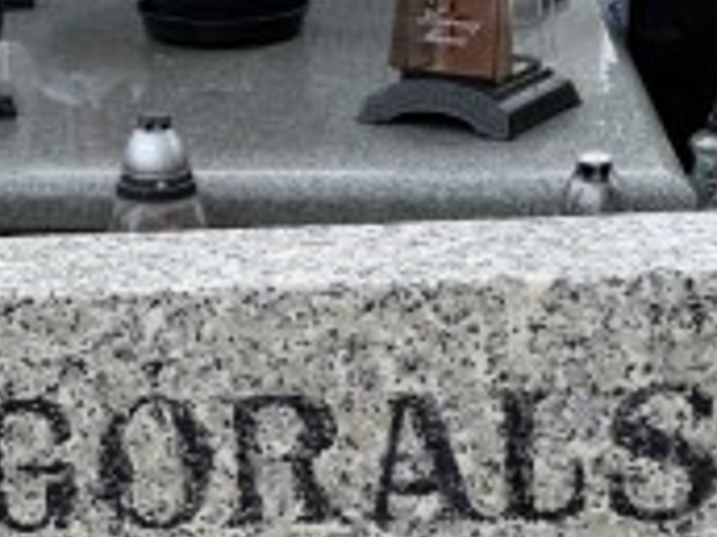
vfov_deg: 15.2
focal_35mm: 97
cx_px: 192
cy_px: 325
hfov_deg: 20.1
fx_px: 2009
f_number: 1.8
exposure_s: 1/796
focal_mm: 4.25
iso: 25
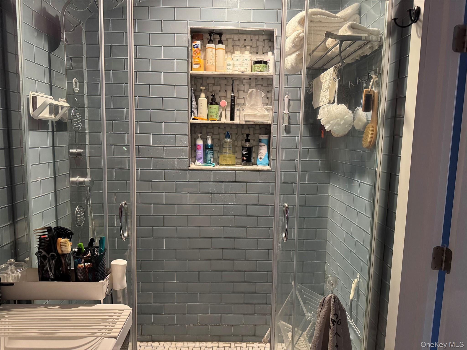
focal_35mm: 24
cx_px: 234
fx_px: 324
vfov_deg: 56.8
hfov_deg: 71.6
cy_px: 175
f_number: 1.78
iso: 640
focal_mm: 6.76
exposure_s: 1/60
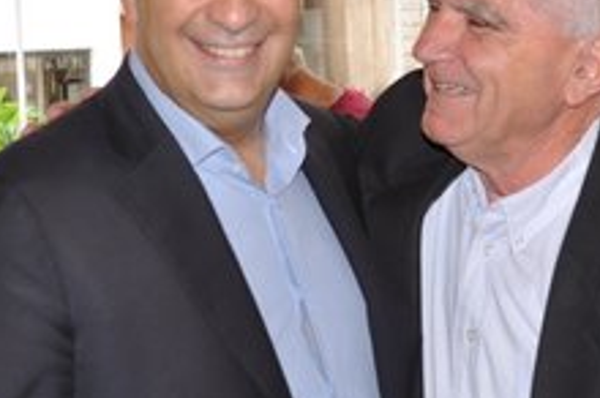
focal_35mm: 90
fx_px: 1498
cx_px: 365
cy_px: 173
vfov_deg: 15.1
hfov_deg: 22.6
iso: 400
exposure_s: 1/160
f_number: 3.8
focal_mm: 22
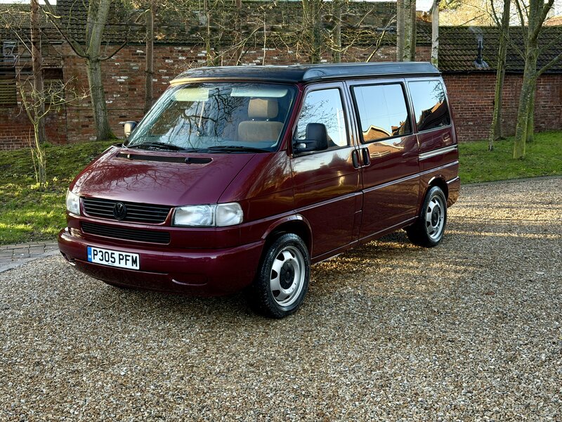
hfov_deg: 39.7
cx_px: 281
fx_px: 779
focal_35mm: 48
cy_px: 211
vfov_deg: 30.3
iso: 64
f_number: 1.78
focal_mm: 6.76
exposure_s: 1/271
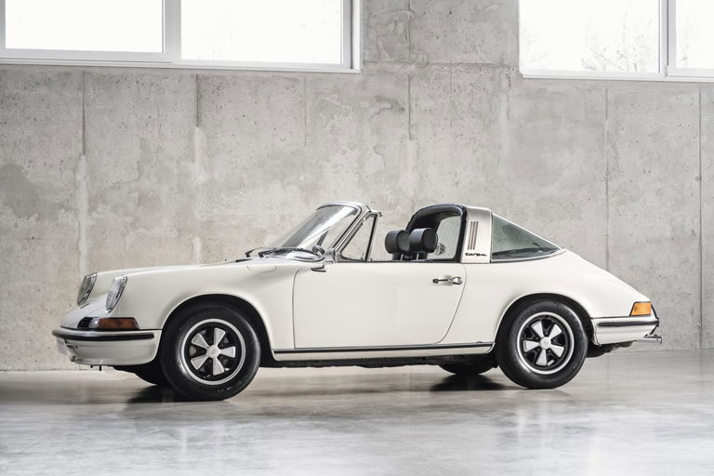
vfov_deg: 16.1
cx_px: 357
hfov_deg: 23.9
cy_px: 238
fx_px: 1686
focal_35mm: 85
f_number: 8
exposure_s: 1/2
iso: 50
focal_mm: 85
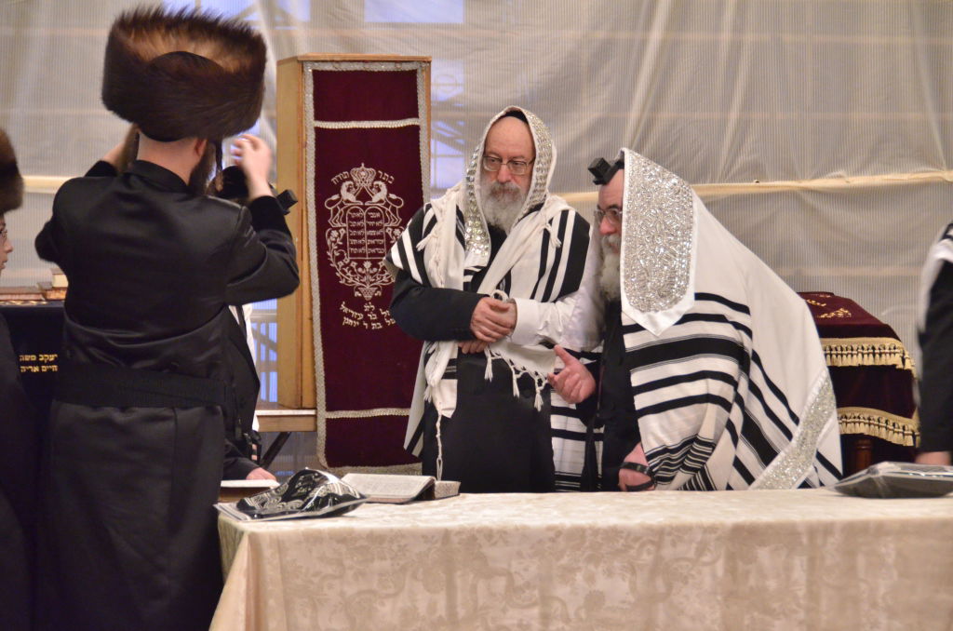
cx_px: 476
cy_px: 316
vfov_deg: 11.1
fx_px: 3249
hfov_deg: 16.7
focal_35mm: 123
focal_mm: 82
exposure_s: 1/60
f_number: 5
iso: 2500
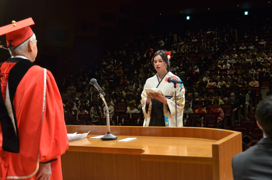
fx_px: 430
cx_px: 136
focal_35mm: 57
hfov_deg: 35.1
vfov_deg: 23.7
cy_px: 90
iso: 1600
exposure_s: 1/125
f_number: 5.6
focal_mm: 38
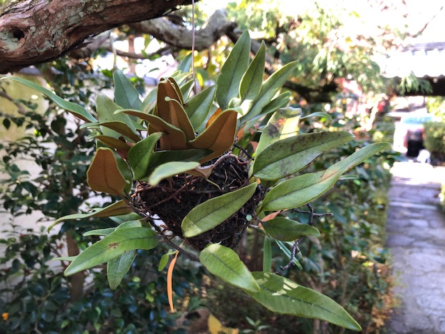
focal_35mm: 28
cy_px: 167
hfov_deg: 63.4
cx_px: 222
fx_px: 360
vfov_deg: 49.7
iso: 25
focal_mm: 4
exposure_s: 1/40
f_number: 1.8
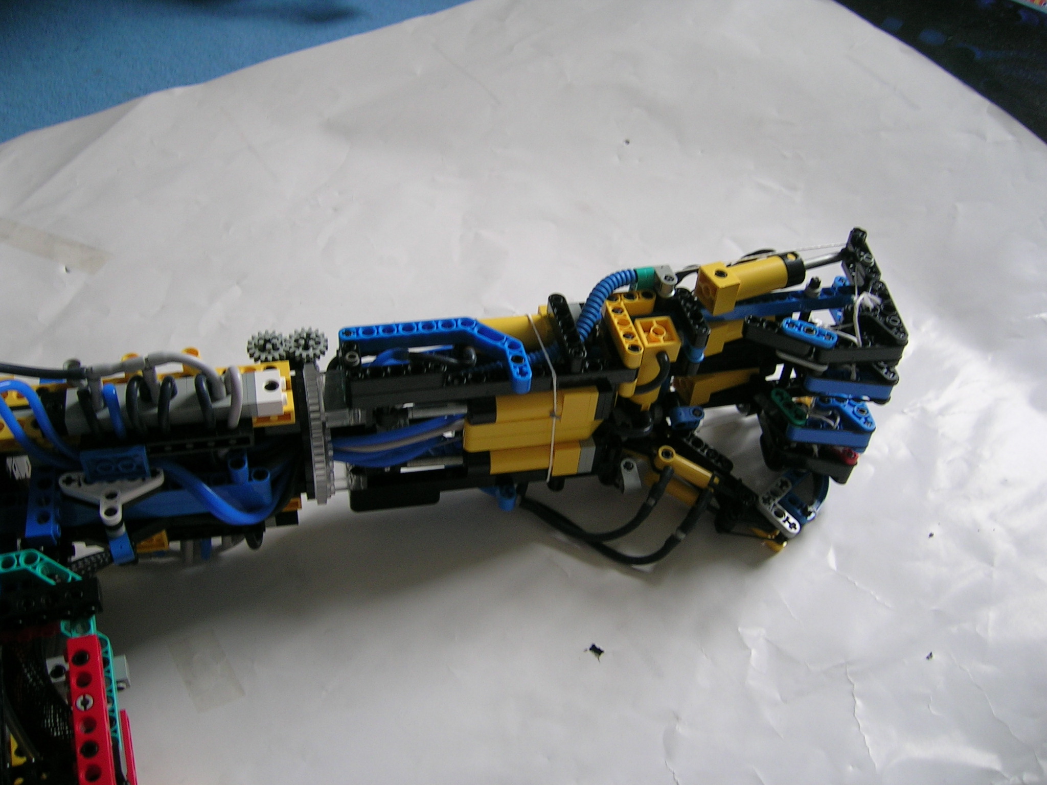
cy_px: 392
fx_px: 1059
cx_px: 524
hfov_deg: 52.6
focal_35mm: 35
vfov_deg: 40.7
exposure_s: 1/56.7
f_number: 2.8
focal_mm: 5.4
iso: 50
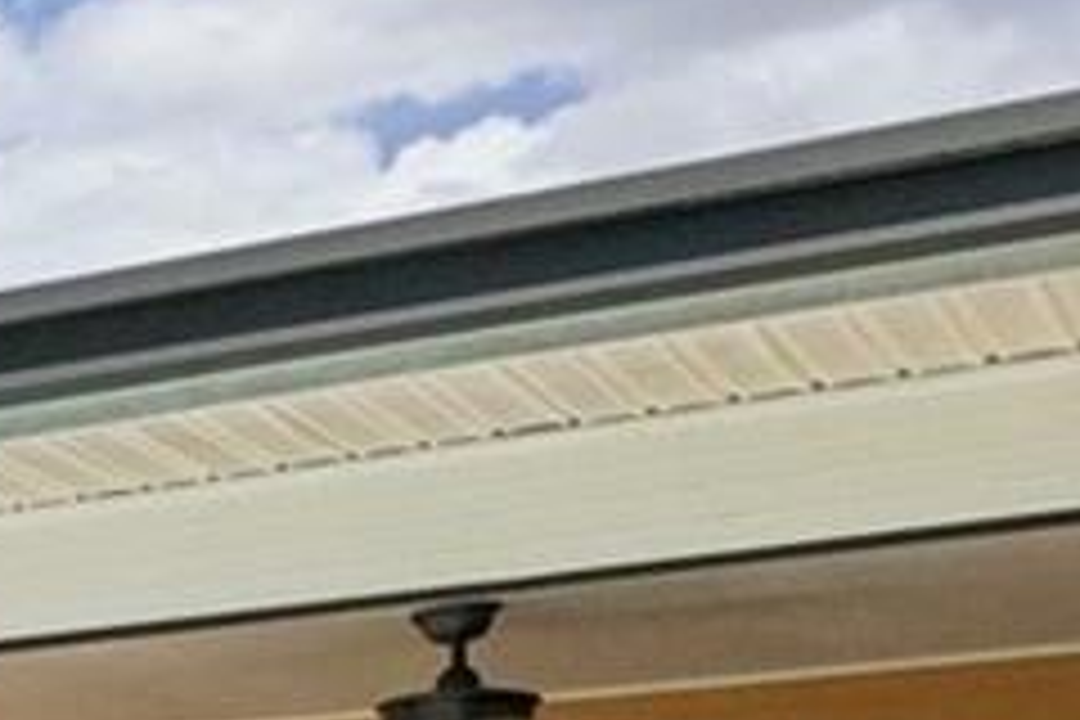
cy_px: 1256
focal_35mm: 100
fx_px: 3000
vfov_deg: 12.6
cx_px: -1652
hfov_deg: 13.5
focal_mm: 15
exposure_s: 1/2000
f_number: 8
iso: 800
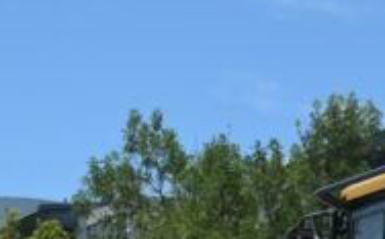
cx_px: 381
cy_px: 503
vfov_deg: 6.3
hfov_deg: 10.4
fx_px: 2096
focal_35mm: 200
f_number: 7.1
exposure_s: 1/800
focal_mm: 32
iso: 200
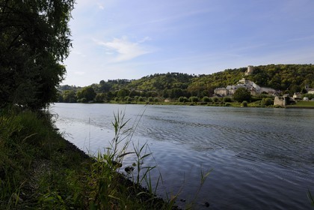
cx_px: 157
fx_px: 209
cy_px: 105
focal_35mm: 24
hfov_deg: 73.7
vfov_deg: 53.1
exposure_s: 1/160
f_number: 14
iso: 200
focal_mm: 24
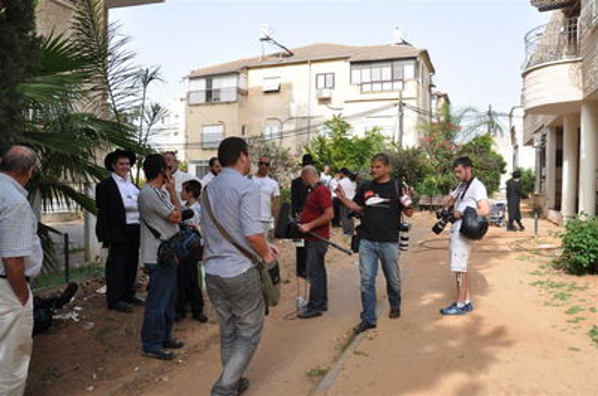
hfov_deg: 67.5
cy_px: 198
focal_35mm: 27
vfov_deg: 47.7
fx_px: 448
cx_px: 299
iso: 200
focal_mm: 18
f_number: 8
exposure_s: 1/250
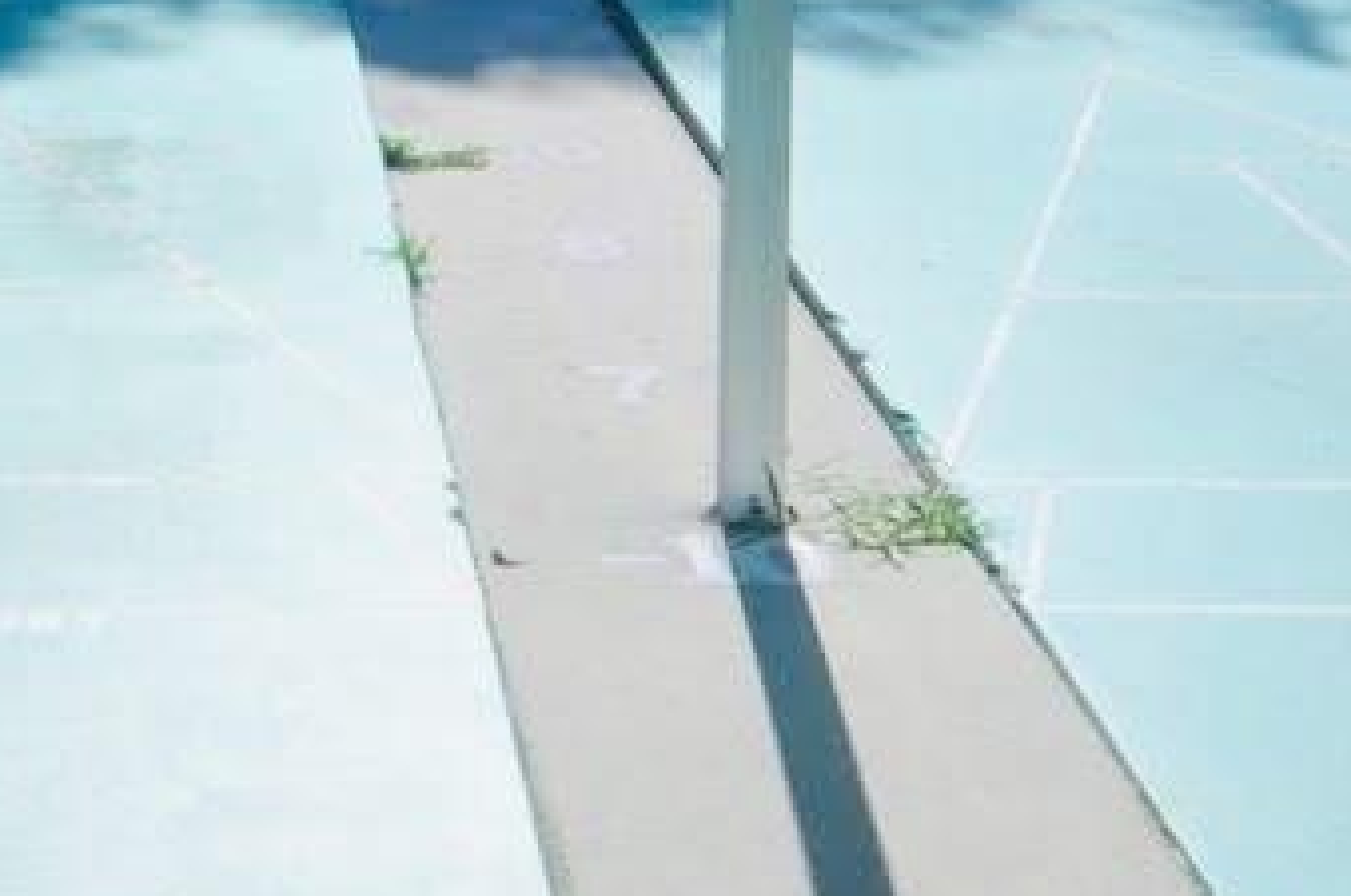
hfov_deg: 23.2
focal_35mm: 85
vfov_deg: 15.6
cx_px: 92
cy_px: -66
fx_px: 3185
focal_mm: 12
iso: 200
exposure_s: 1/400
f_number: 10
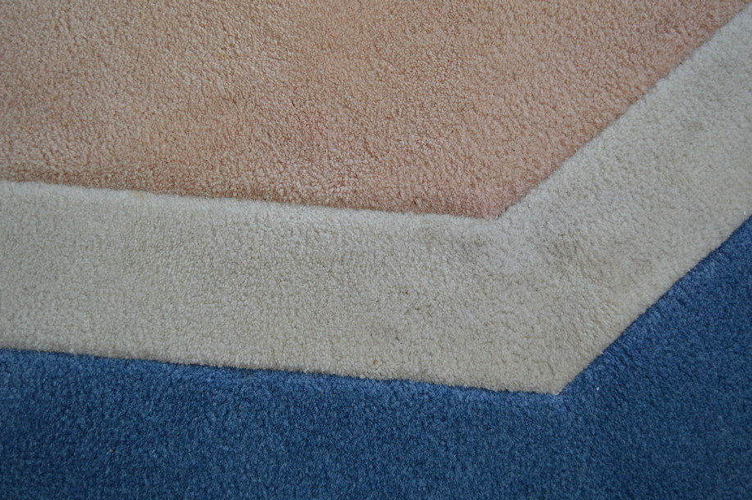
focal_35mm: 39
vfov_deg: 34.2
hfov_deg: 49.6
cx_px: 383
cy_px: 252
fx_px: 814
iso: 400
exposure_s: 1/60
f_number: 4
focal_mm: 24
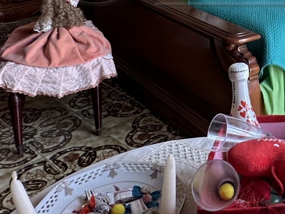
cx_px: 303
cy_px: -42
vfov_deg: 23.8
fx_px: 461
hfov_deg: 31.1
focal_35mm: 56
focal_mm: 2.22
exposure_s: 1/100
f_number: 2.2
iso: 125
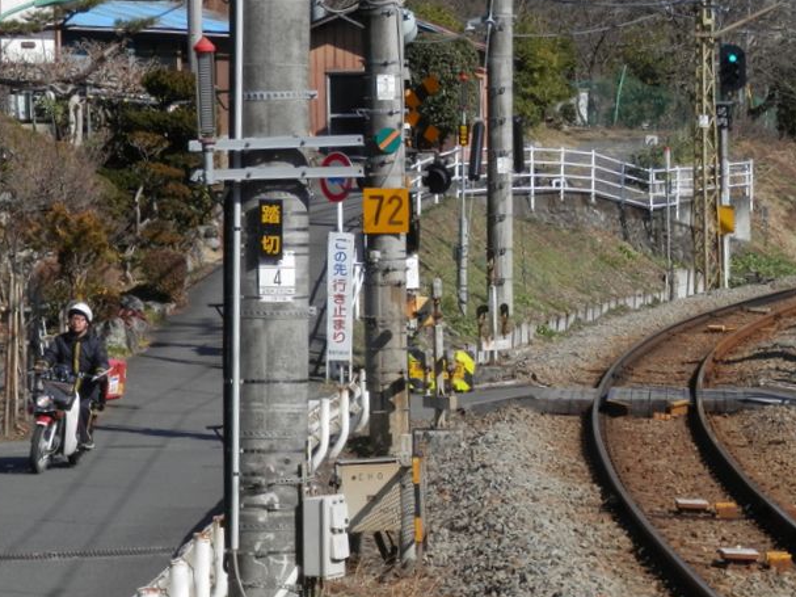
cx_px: 380
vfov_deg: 7.3
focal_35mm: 203
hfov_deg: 9.7
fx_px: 4667
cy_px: 226
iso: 80
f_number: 5.5
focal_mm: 27.5
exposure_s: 1/400
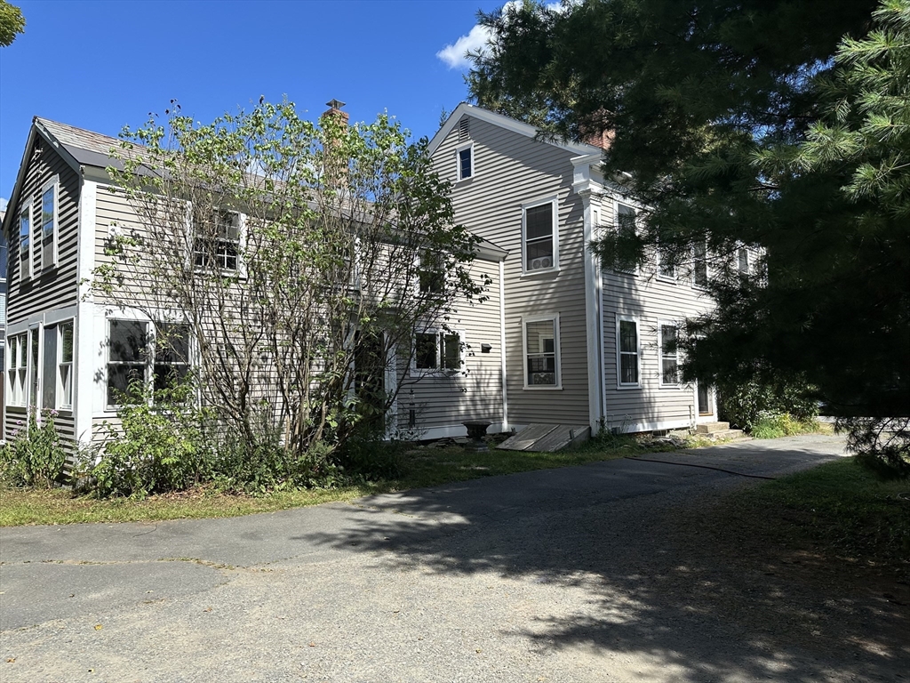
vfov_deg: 56.8
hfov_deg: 71.6
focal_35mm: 24
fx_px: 631
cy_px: 342
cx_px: 455
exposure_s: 1/2882
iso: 80
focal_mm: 6.86
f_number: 1.78
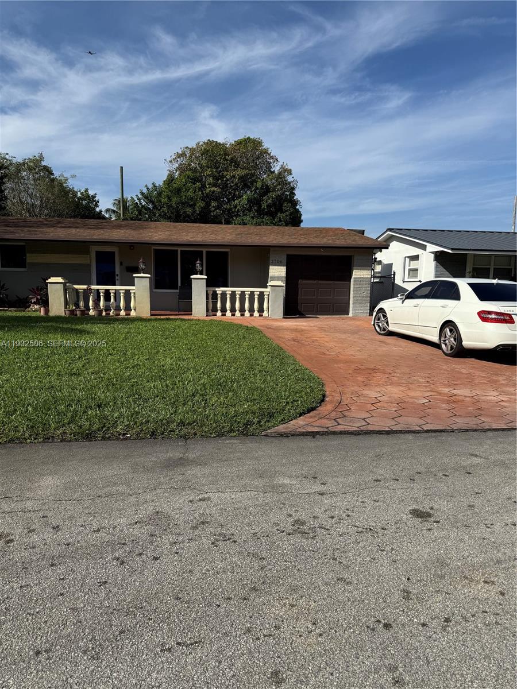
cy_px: 344
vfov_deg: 71.6
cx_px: 258
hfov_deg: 56.8
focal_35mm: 24
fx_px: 478
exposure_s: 1/6711
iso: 80
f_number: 1.78
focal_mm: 6.76
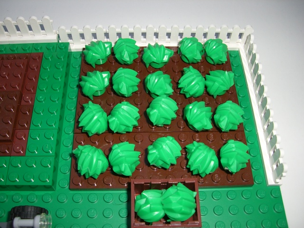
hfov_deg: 49.0
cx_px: 152
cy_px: 114
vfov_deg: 37.7
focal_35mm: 38
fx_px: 334
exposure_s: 1/60
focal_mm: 6.2
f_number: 2.7
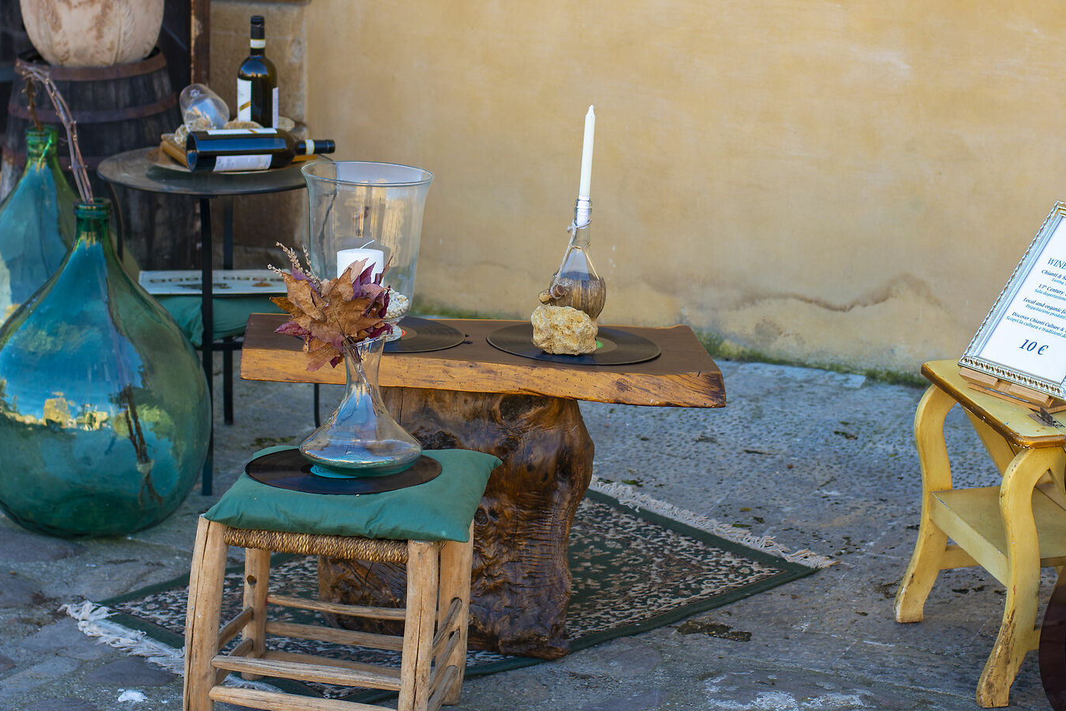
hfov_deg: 23.1
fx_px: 2605
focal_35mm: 88
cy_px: 233
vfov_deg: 15.5
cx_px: 617
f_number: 4
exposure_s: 1/160
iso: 100
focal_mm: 50
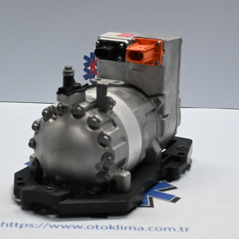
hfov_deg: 21.7
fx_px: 622
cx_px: 97
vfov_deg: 21.7
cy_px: 119
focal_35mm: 80
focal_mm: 41
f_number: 5.6
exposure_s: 1/125
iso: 1800
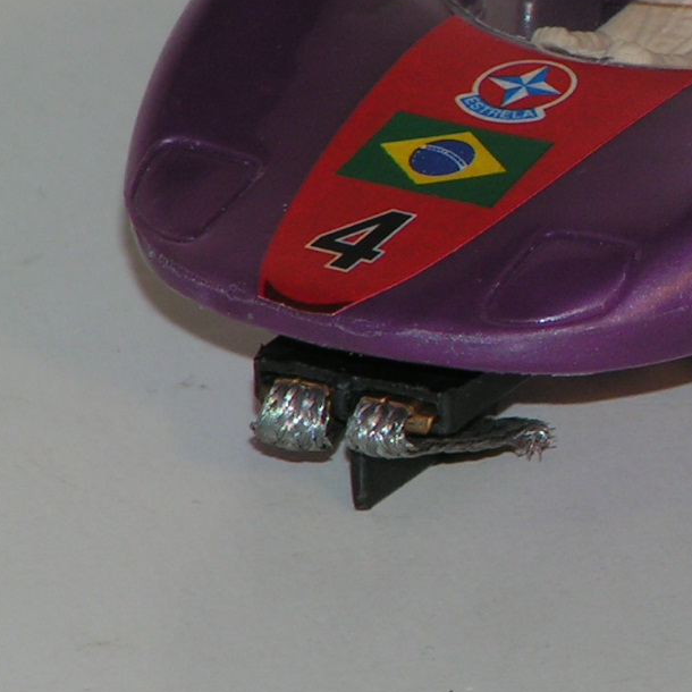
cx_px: 863
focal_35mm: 656
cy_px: 199
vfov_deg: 2.7
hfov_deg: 2.7
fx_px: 14837
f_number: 5.6
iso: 50
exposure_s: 1/320
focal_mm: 43.3
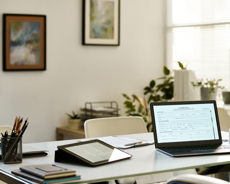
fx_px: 572
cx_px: 130
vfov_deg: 18.3
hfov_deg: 22.7
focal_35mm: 84
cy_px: 77
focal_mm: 58
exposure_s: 1/160
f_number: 3.2
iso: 640
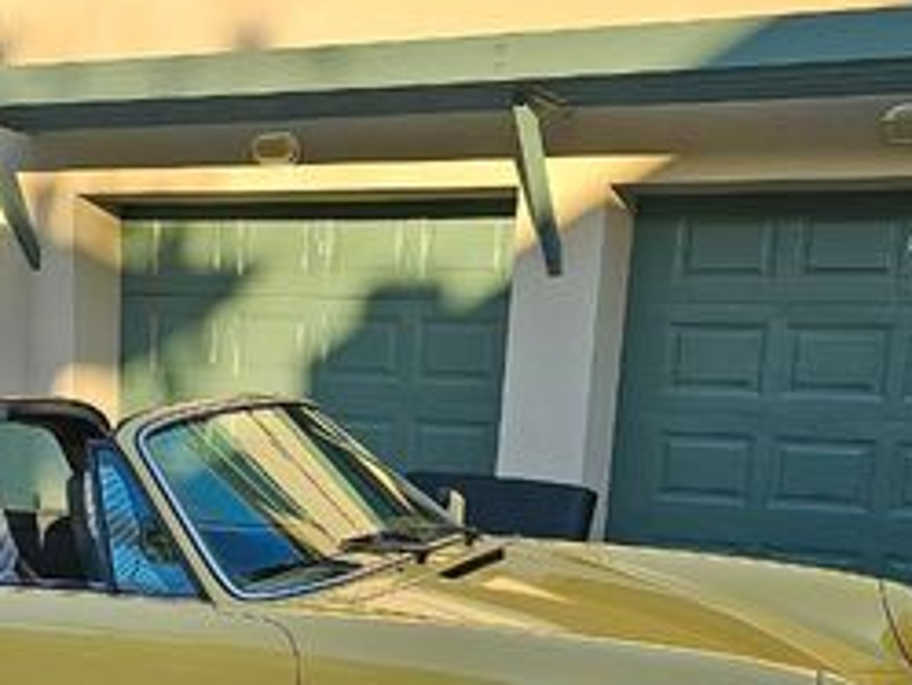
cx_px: 289
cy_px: 744
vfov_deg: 23.4
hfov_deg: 32.4
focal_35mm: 59
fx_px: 1555
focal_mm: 6.3
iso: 20
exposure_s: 1/443
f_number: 1.7
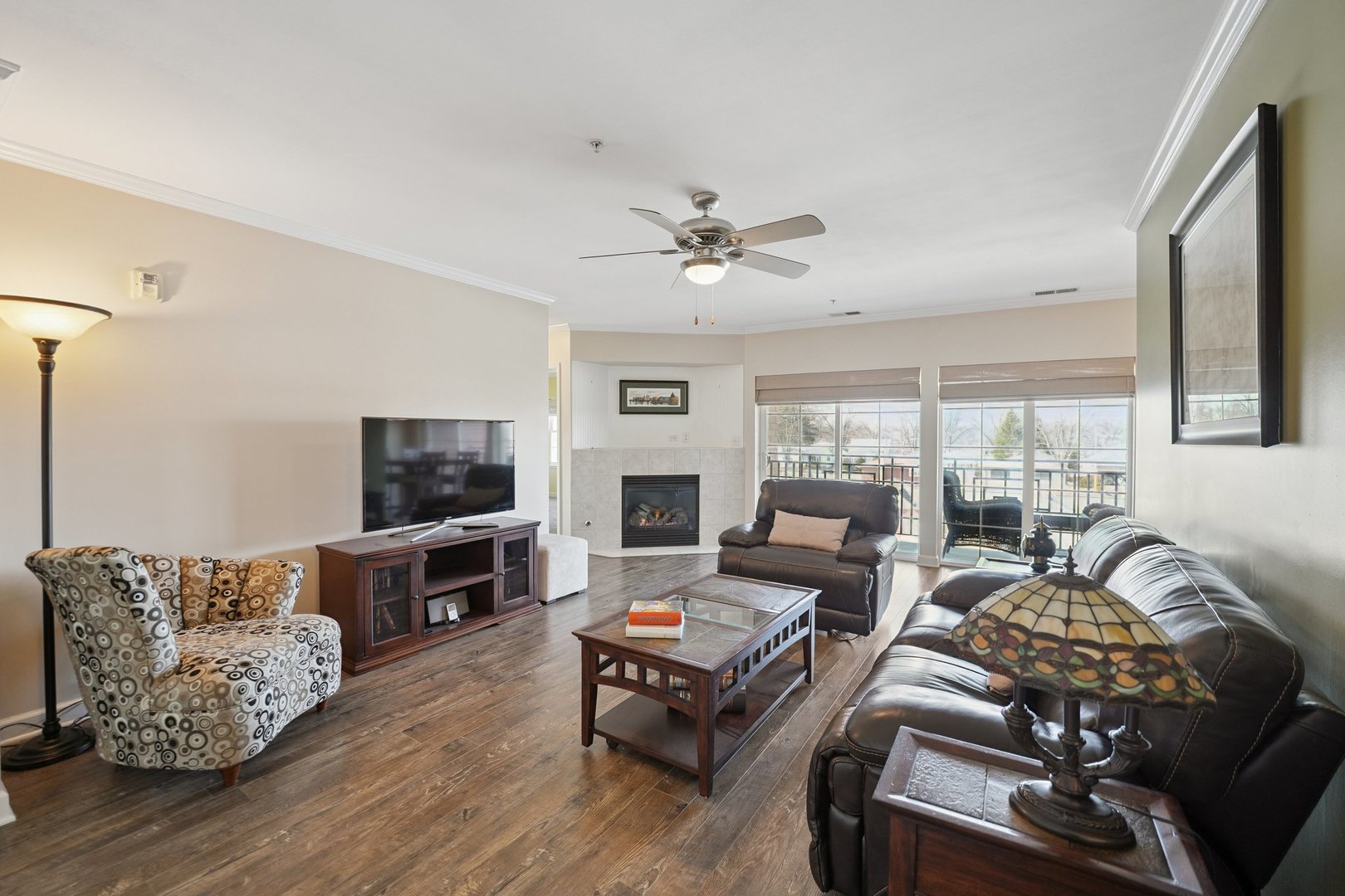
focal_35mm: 14
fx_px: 523
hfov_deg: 104.3
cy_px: 448
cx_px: 672
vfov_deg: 81.2
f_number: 4
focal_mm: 14
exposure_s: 1/50
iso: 400
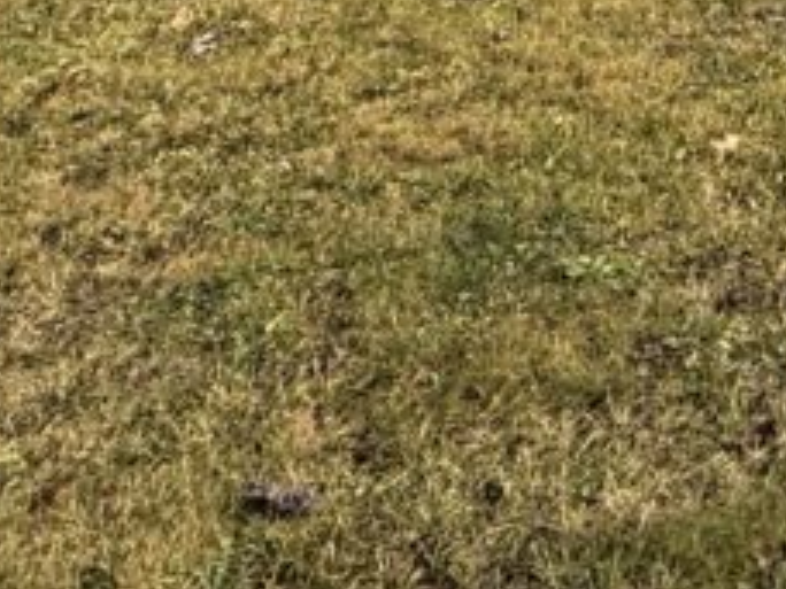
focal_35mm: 63
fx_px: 1430
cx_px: 1382
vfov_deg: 16.2
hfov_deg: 21.4
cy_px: -675
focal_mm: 2.22
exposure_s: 1/3289
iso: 50
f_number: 2.2
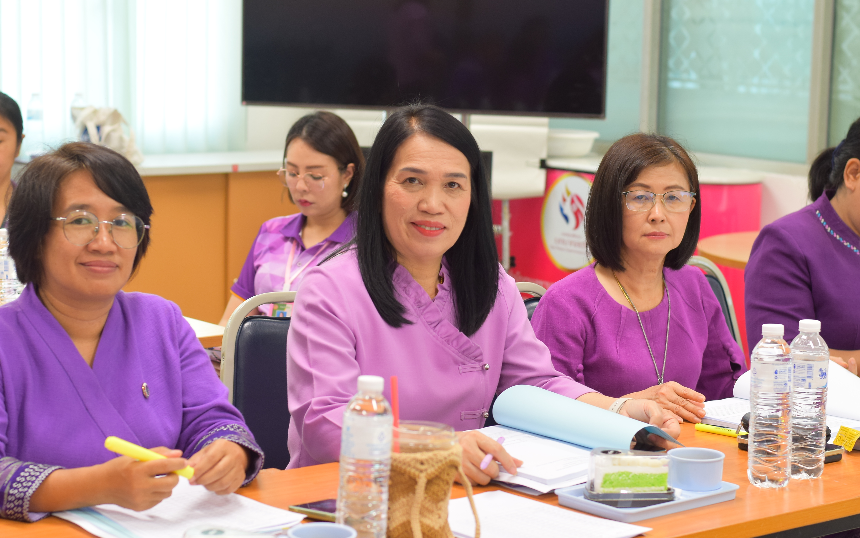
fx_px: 1805
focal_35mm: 77
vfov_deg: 16.9
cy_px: 286
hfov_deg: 26.8
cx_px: 430
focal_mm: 50
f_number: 4
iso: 500
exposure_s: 1/60
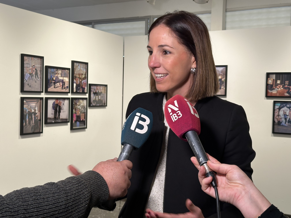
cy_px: 109
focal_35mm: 48
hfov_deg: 39.7
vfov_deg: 30.3
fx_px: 404
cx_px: 146
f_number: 1.78
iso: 100
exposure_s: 1/50
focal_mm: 6.86
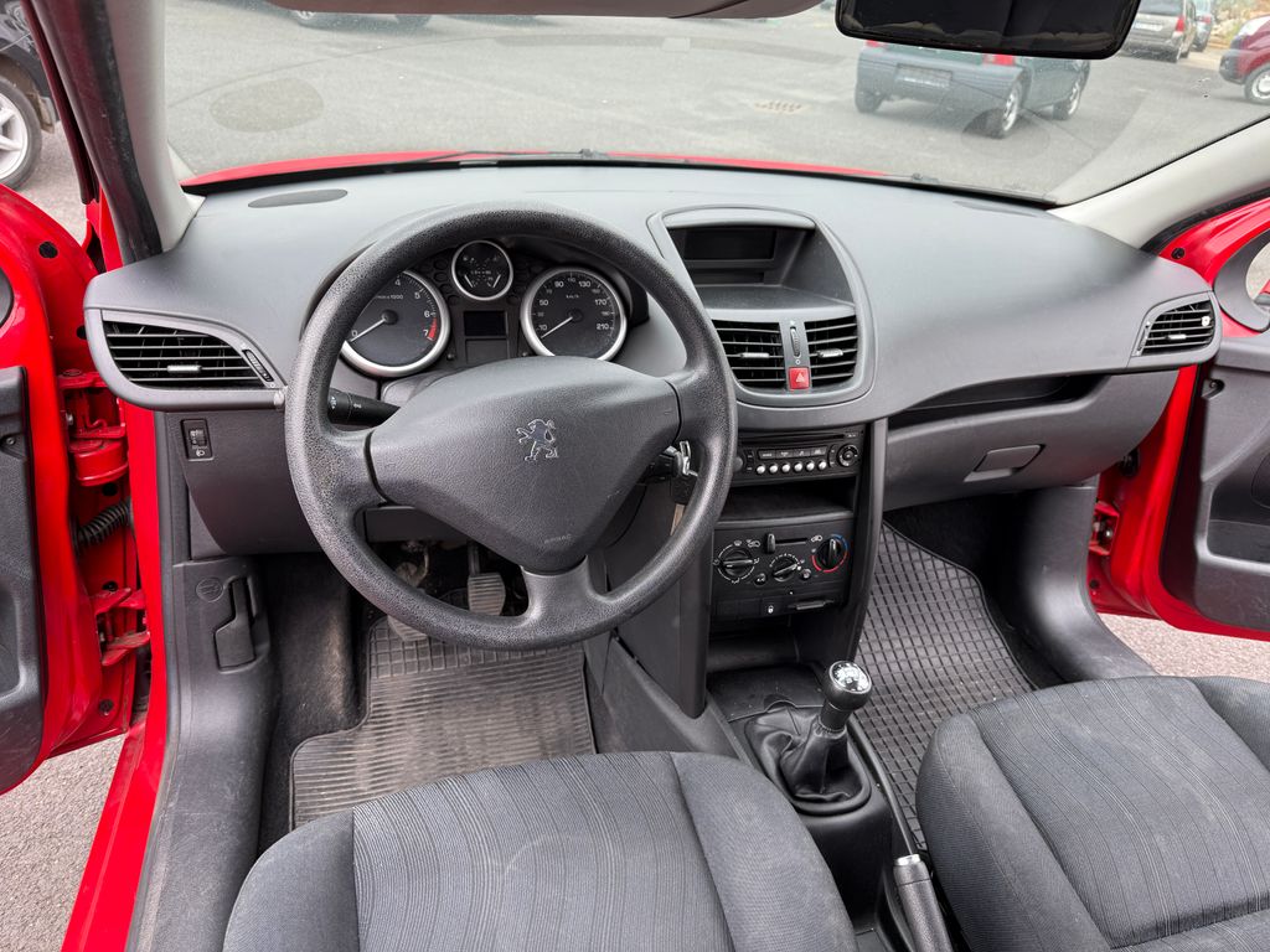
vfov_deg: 56.8
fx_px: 881
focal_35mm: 24
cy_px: 476
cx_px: 635
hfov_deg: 71.6
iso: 50
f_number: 1.78
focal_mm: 6.76
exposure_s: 1/140
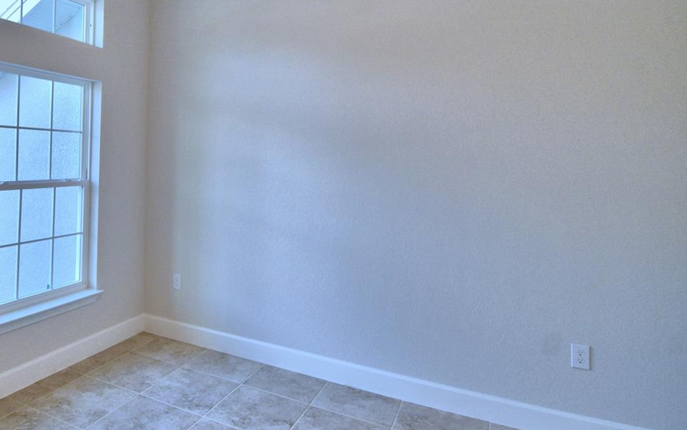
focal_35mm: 24
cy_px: 137
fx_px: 449
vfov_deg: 50.0
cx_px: 212
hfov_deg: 71.9
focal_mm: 10
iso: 320
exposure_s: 1/125
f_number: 4.5
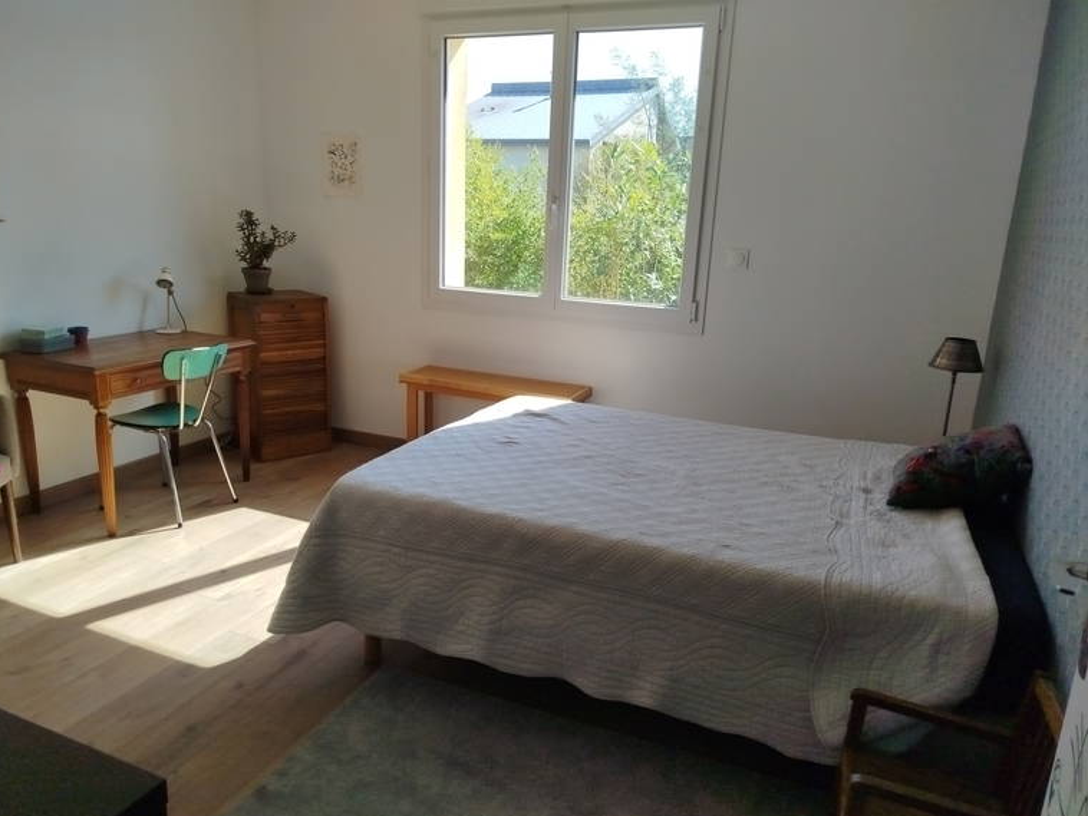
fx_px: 786
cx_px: 531
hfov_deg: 69.4
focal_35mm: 25
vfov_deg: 54.9
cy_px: 413
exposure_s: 1/250
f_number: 1.7
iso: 50
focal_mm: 5.31
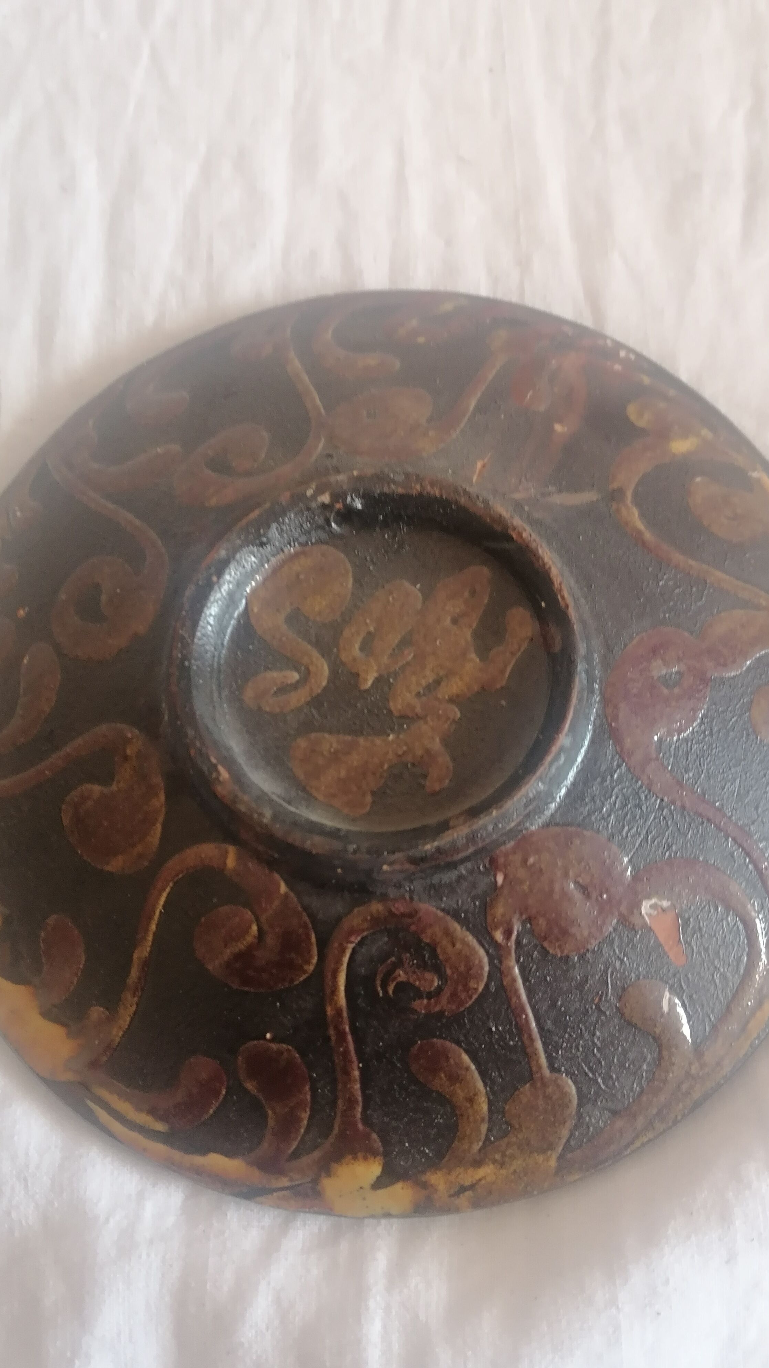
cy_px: 690
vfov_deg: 59.5
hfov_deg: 35.6
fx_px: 1197
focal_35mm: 33
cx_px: 434
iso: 400
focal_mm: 5.4
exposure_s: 1/25
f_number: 1.8
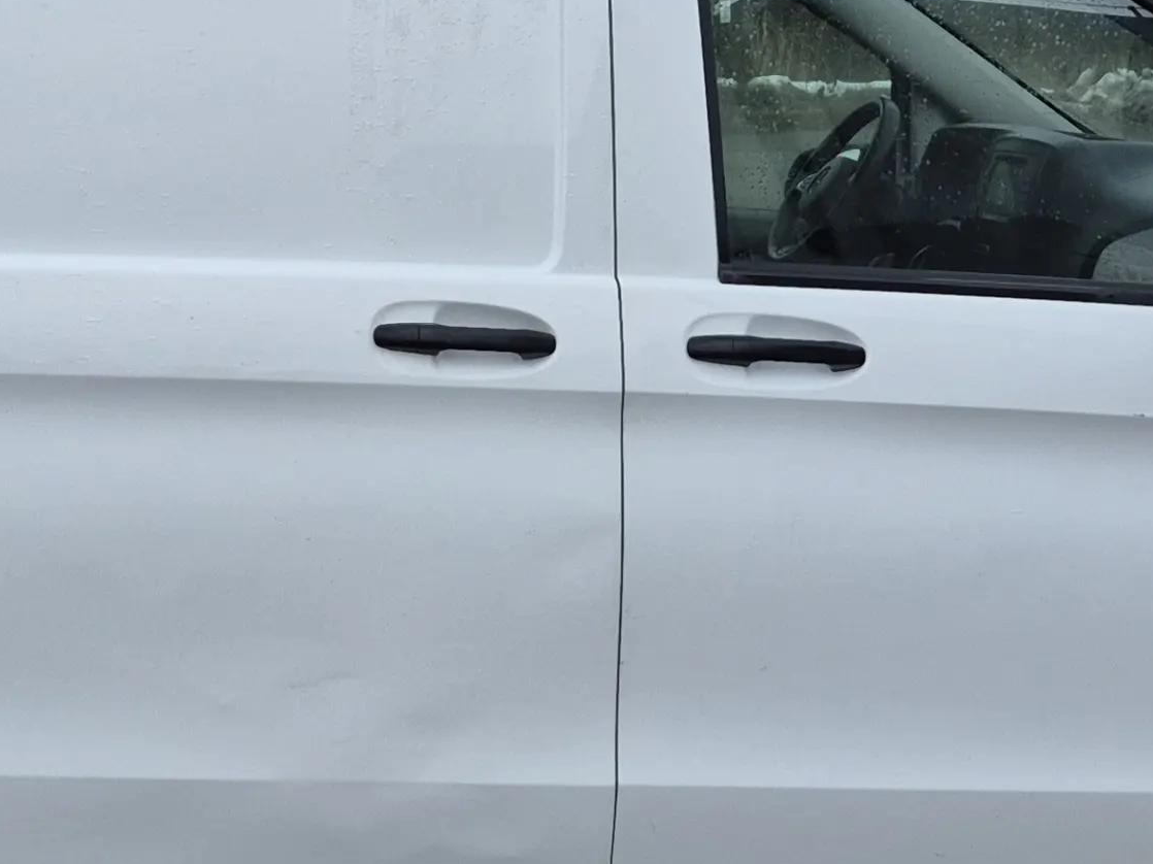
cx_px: 309
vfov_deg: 18.6
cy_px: 372
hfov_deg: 24.5
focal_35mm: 79
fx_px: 2631
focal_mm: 5.4
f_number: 1.8
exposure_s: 1/180
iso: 200
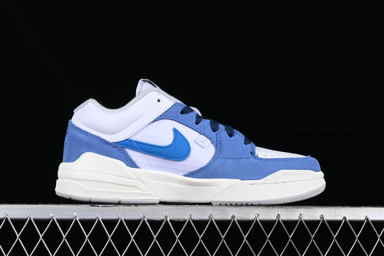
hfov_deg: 27.0
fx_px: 800
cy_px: 128
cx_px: 192
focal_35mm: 75
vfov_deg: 18.2
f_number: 8
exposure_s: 1/80
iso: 160
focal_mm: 50
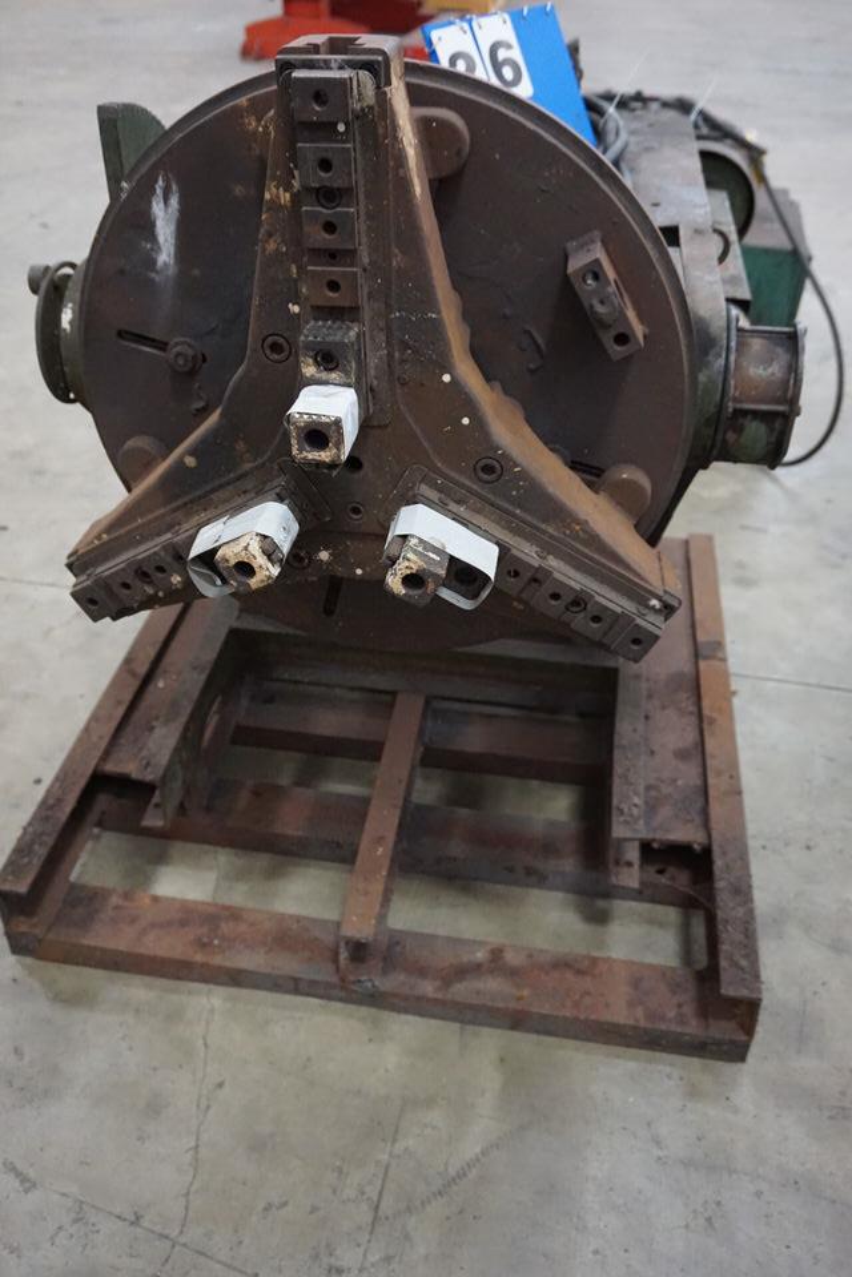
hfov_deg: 43.6
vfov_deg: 61.9
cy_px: 638
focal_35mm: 30
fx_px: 1065
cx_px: 426
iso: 3200
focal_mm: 20
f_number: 4
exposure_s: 1/125
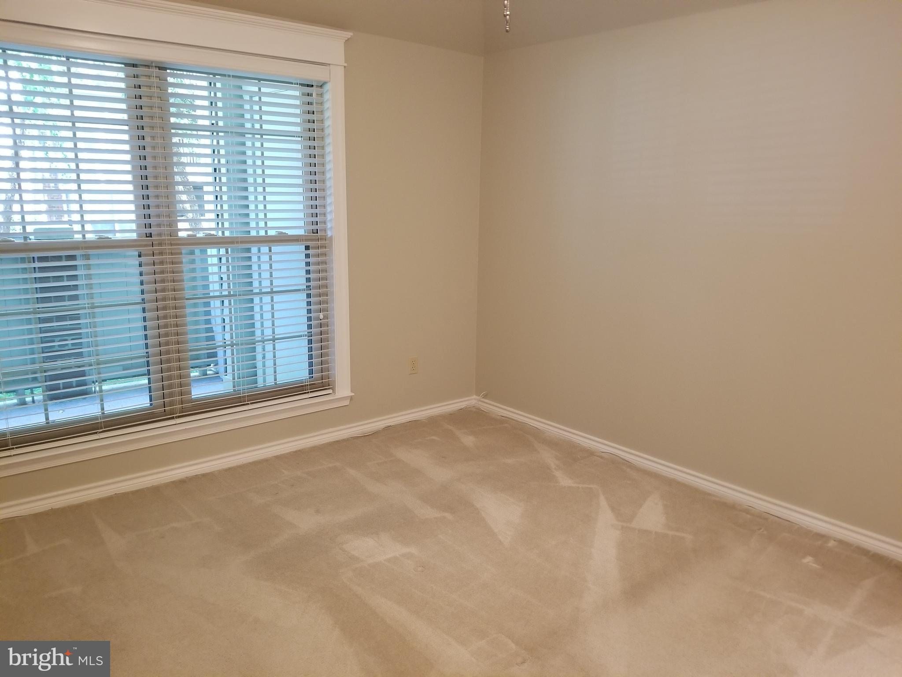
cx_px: 451
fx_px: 677
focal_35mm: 26
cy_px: 338
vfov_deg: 53.1
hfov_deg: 67.3
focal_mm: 4.3
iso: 250
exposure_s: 1/30
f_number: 1.7
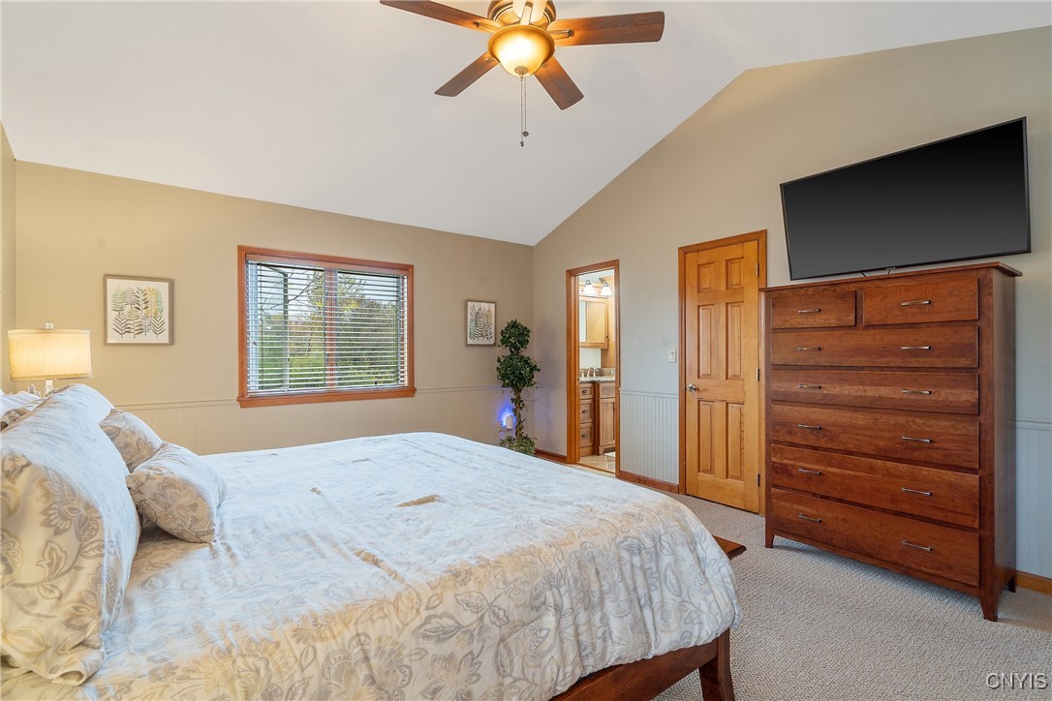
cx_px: 526
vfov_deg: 73.7
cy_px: 350
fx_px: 468
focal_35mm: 16
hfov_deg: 96.7
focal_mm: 16
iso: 200
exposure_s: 1/1.67
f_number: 9
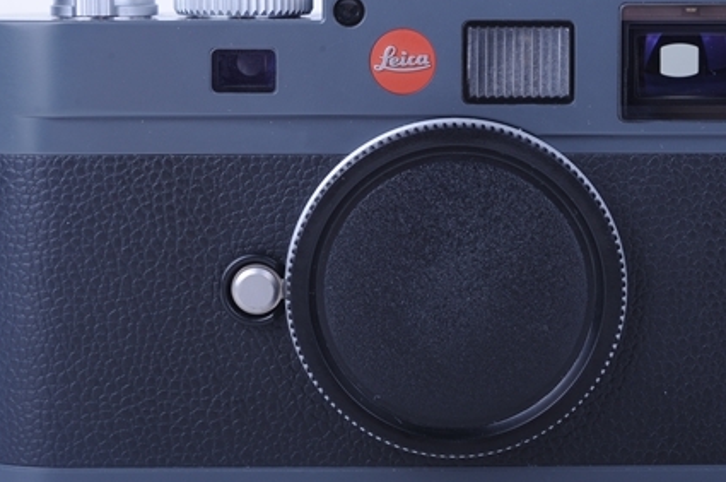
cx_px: 403
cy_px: 192
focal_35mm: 106
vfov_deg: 12.9
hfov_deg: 19.3
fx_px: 2134
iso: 200
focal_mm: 60
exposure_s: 1/200
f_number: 13
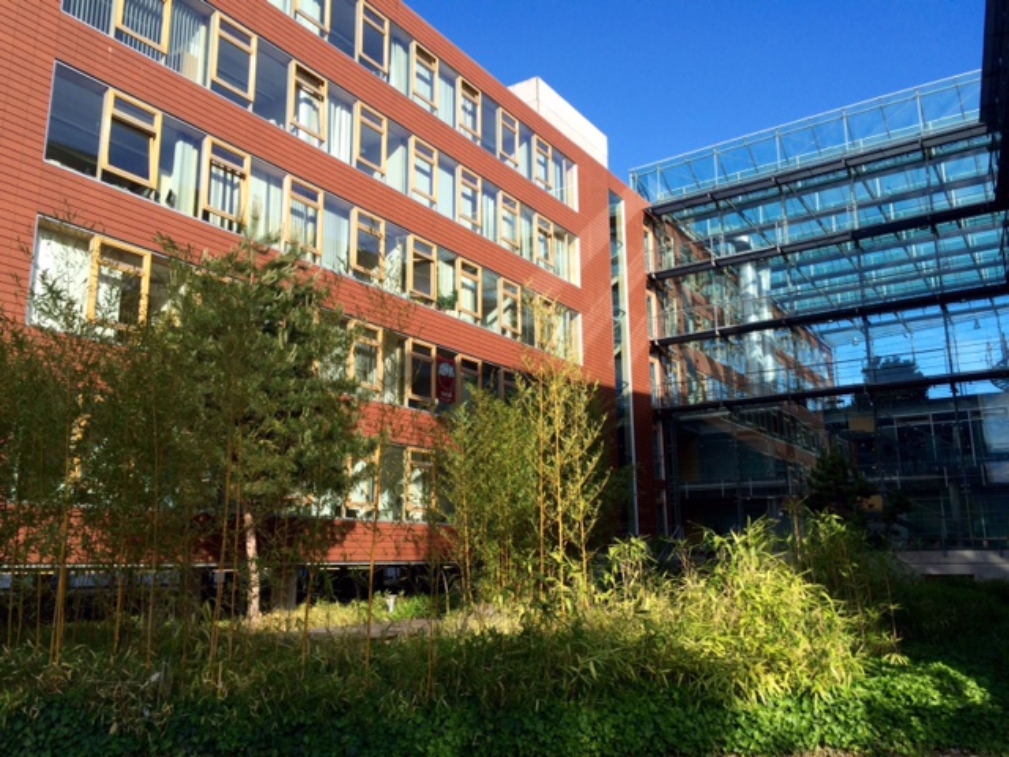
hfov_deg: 61.7
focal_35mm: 29
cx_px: 504
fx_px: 845
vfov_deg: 48.2
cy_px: 378
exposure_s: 1/1053
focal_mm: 4.15
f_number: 2.2
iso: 32
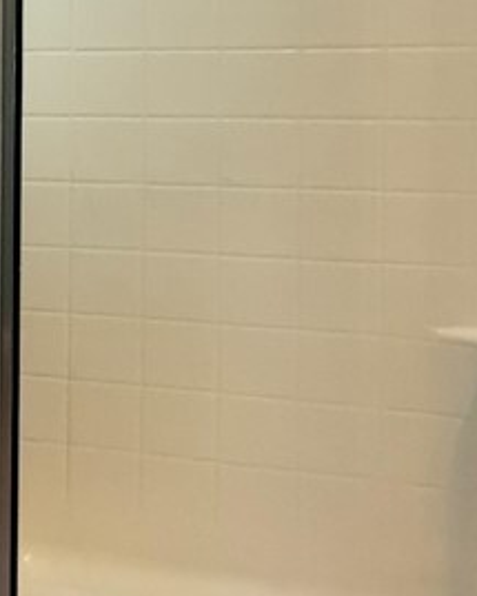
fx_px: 918
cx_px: -322
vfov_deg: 35.1
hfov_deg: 21.7
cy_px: 135
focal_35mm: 52
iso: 250
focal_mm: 2.22
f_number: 2.2
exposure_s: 1/120
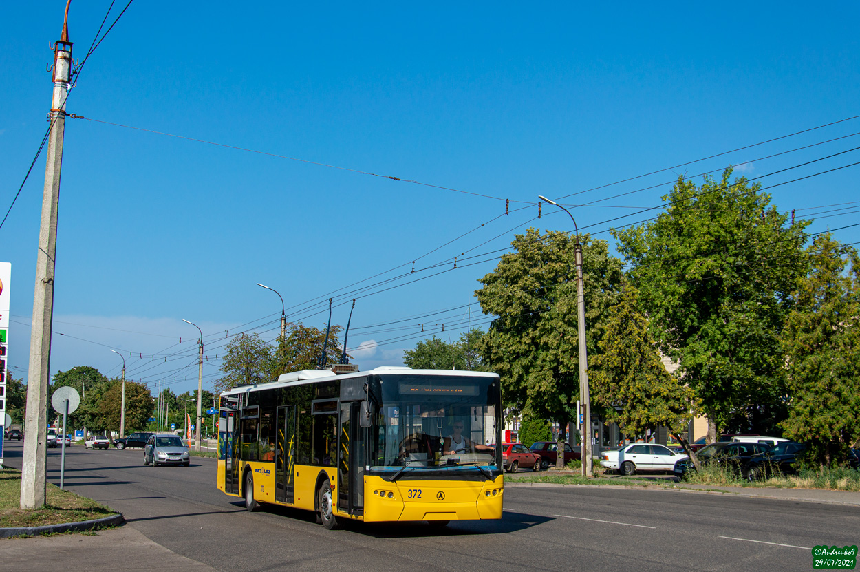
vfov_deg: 28.0
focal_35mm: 48
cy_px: 286
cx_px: 430
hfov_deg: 41.1
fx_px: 1146
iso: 100
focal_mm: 32
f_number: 7.1
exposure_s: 1/800
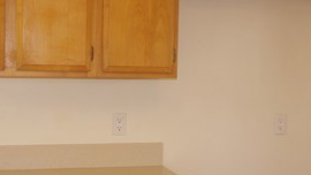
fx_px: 553
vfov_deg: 18.0
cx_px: 124
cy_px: 109
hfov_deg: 31.3
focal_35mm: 67
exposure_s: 1/100
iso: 400
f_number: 4
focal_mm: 18
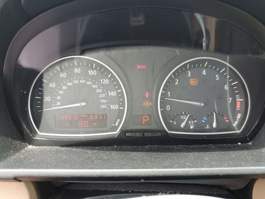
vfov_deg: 51.4
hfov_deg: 65.3
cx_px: 130
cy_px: 101
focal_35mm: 27
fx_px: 207
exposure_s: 1/128
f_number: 1.5
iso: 50
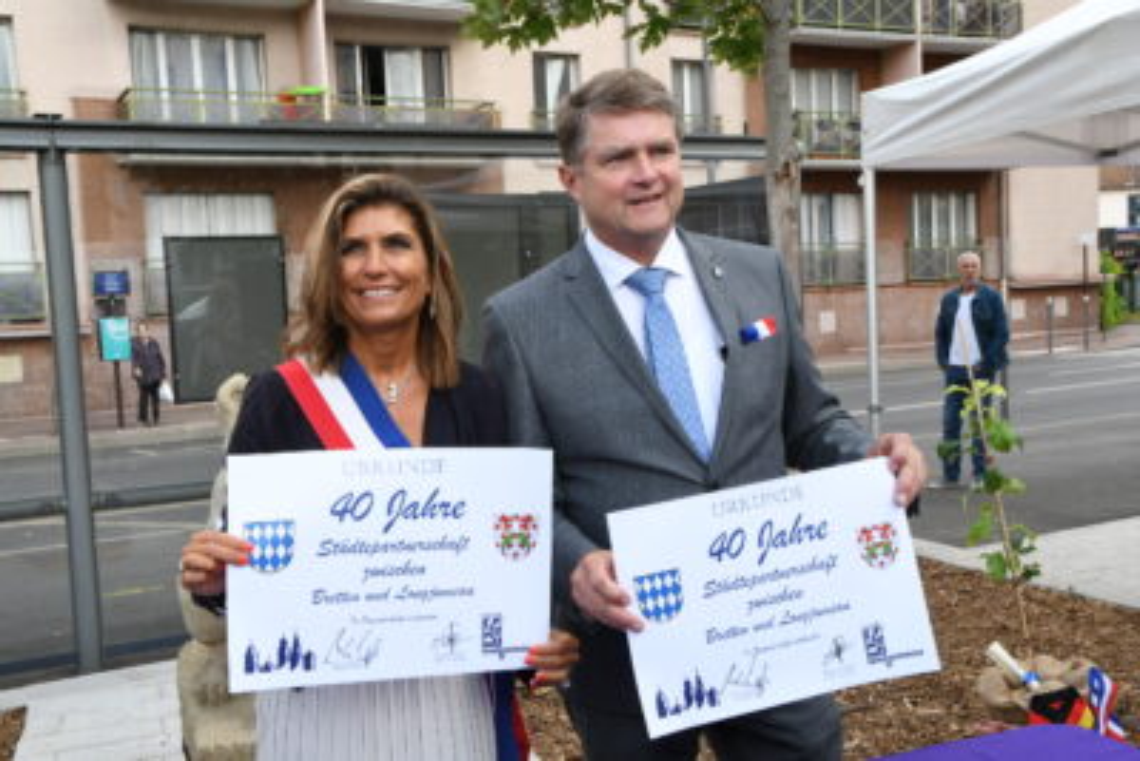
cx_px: 570
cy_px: 380
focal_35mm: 42
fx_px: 1330
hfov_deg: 46.4
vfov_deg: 31.9
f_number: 9
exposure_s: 1/125
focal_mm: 28
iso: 180
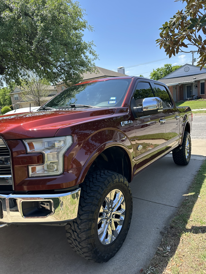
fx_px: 190
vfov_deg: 71.6
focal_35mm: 24
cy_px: 137
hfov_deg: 56.8
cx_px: 103
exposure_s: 1/1227
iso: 80
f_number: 1.78
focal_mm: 6.86
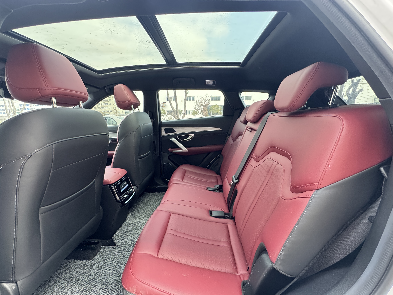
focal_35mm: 14
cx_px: 196
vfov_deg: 85.7
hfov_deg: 102.1
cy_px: 148
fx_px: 159
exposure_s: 1/99
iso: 320
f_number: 2.2
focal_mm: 2.22
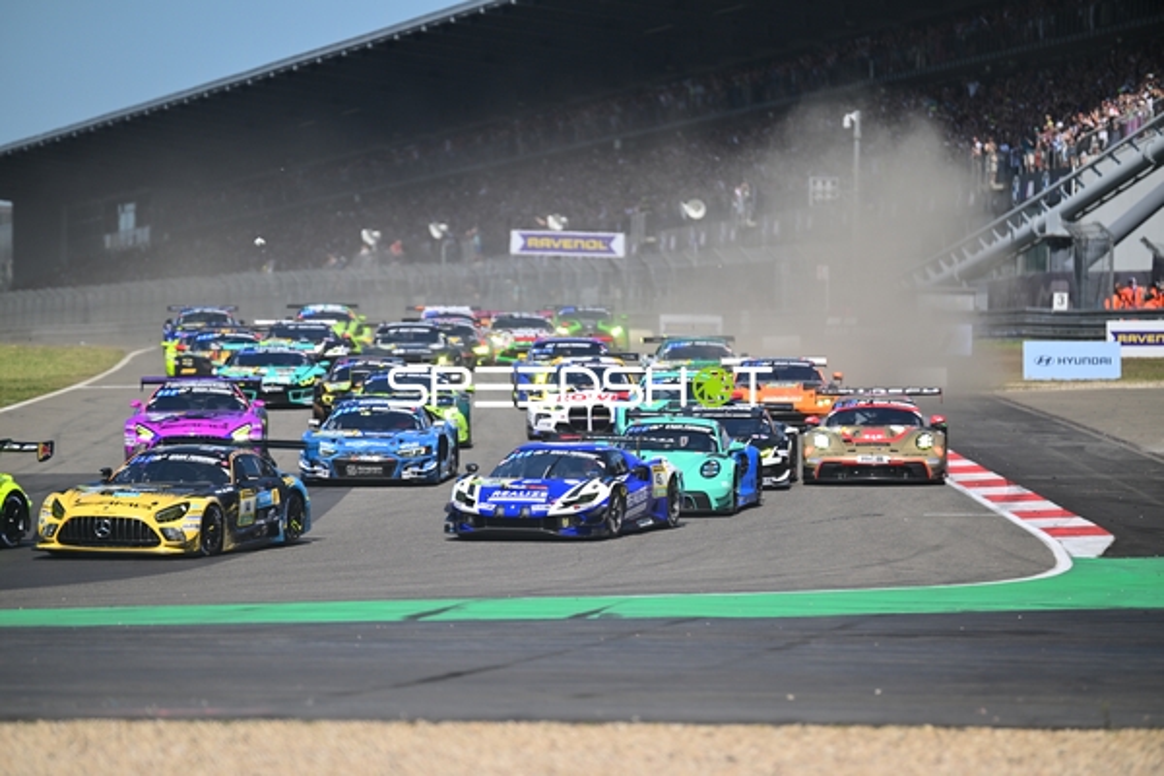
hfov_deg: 8.2
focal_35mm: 250
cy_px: 388
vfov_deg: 5.5
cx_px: 582
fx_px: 8083
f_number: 2.8
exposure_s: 1/5000
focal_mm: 250
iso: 180
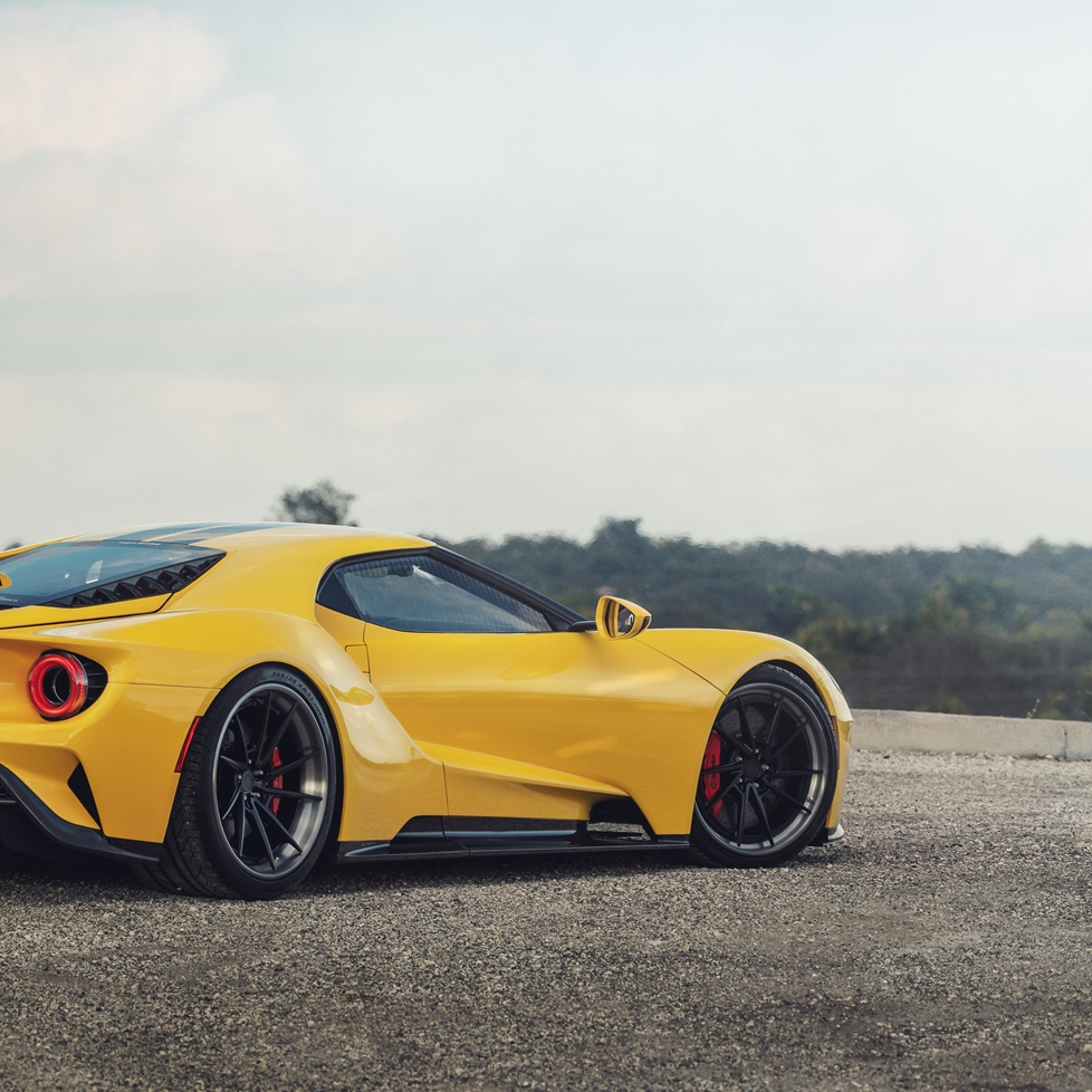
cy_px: 470
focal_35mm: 287
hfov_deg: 6.1
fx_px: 10243
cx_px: 344
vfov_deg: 6.1
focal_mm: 172
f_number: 5.6
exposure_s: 1/125
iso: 100
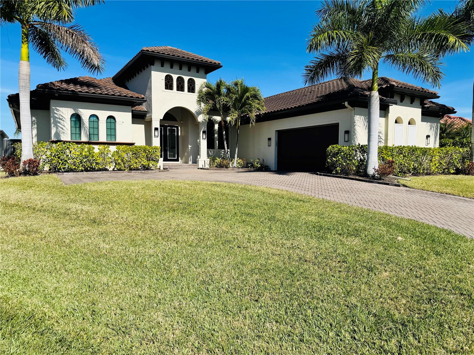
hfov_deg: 71.6
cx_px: 237
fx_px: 329
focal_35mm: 24
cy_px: 178
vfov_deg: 56.8
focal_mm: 6.76
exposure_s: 1/5348
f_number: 1.78
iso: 80
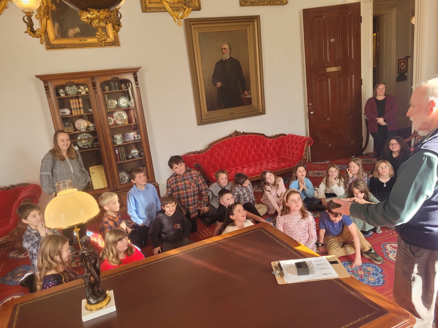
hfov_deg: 67.3
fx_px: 329
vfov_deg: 53.1
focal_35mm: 26
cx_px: 219
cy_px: 164
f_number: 1.8
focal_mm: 5.4
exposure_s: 1/120
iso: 80
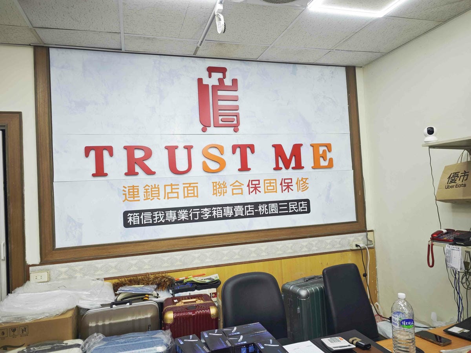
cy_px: 176
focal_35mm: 23
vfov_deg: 58.9
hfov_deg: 73.9
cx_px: 236
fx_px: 313
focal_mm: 8.72
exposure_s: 1/120
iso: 200
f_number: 2
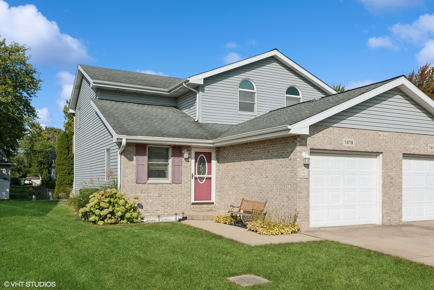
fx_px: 386
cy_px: 145
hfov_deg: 58.7
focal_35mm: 32
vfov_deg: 41.1
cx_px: 217
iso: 400
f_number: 8
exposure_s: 1/1250
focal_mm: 32
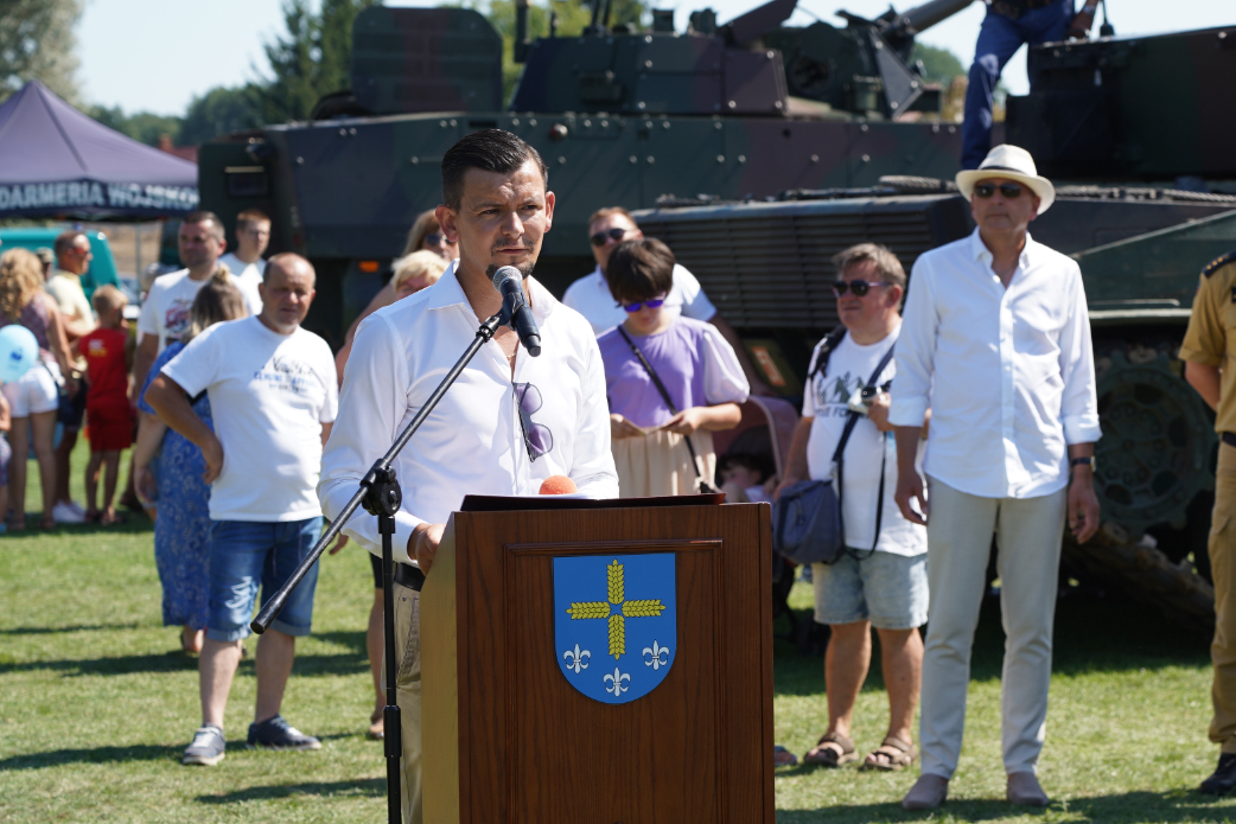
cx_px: 766
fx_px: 4498
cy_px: 433
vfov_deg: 10.5
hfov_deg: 15.6
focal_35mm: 131
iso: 100
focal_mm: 105
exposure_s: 1/250
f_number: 6.3
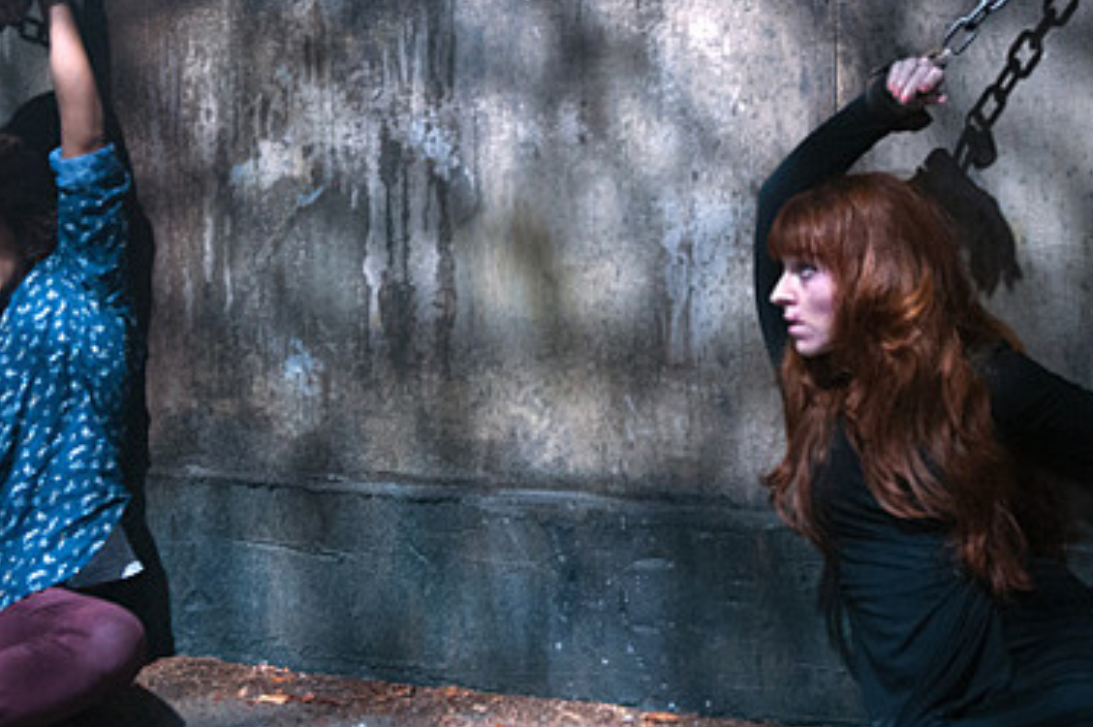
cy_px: 137
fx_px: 2518
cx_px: 387
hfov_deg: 24.4
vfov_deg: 16.3
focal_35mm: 83
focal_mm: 40
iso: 3200
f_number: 2.8
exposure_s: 1/80
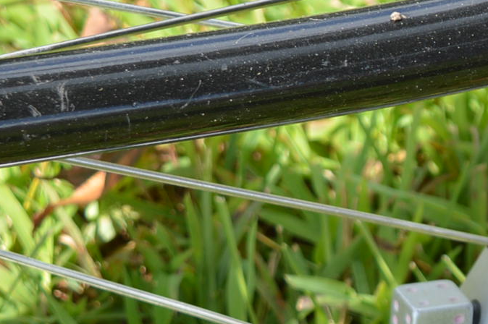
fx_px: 3264
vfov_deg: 5.6
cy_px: -132
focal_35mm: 241
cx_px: 1026
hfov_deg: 8.1
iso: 100
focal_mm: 36
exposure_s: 1/160
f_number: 6.3
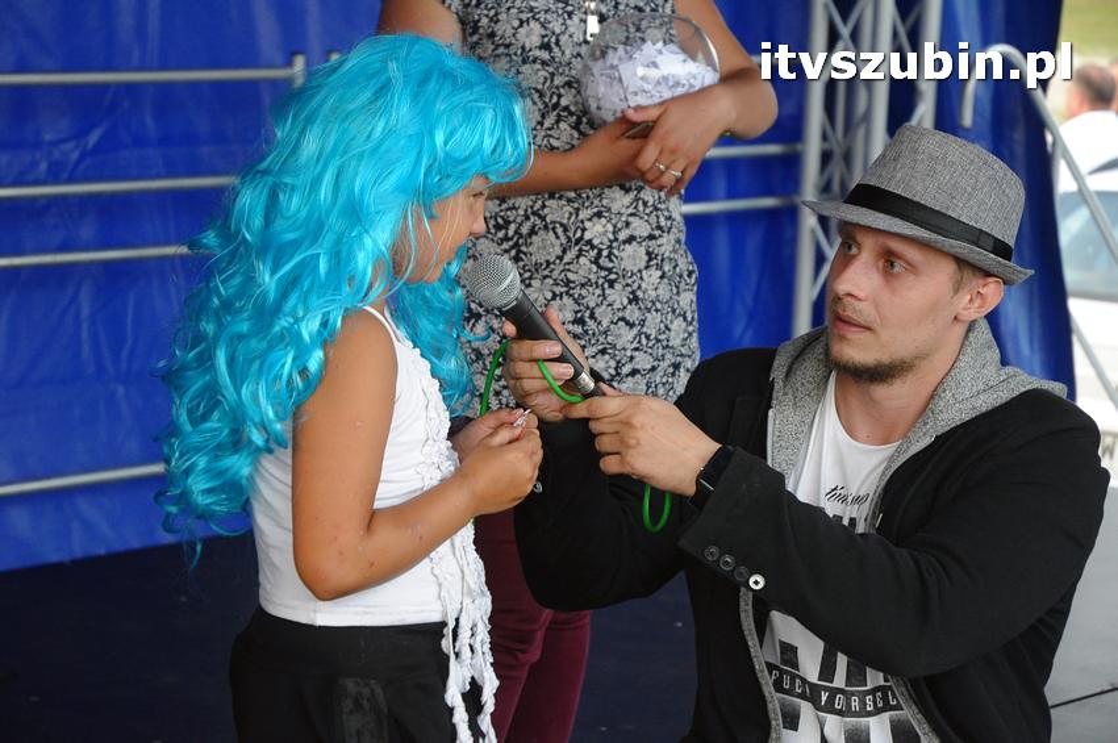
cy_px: 372
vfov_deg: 14.7
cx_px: 559
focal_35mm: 93
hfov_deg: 21.9
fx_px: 2885
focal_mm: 62
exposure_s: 1/80
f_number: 4.5
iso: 1250
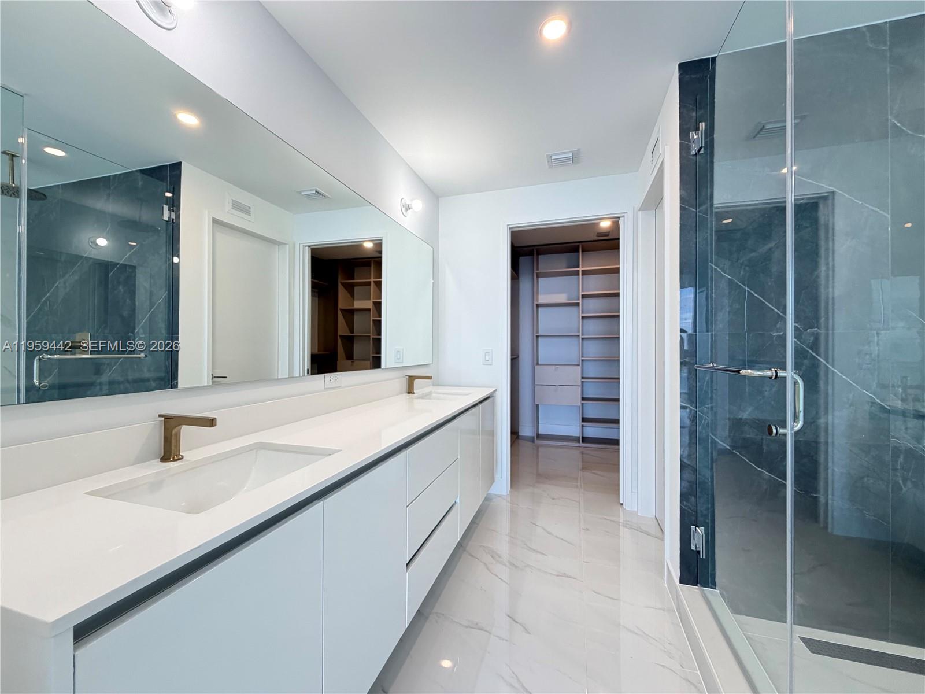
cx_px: 462
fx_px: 374
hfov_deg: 102.1
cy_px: 347
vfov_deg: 85.7
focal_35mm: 14
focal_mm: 2.22
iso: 200
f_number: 2.2
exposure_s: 1/60
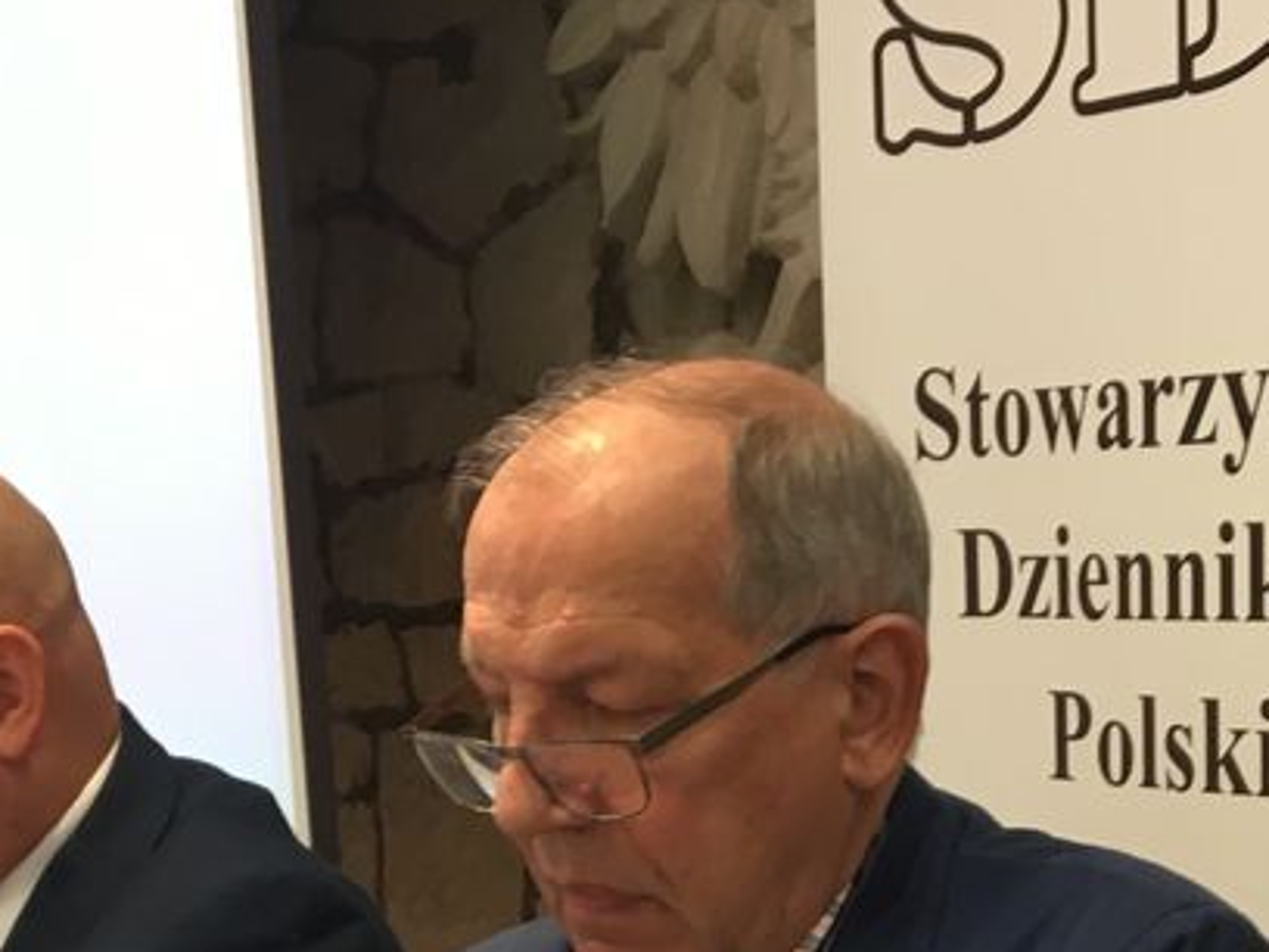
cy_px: 1249
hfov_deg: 22.8
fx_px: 3153
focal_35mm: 86
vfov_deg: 16.2
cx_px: 681
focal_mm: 4.15
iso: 80
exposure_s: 1/33
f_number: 2.2
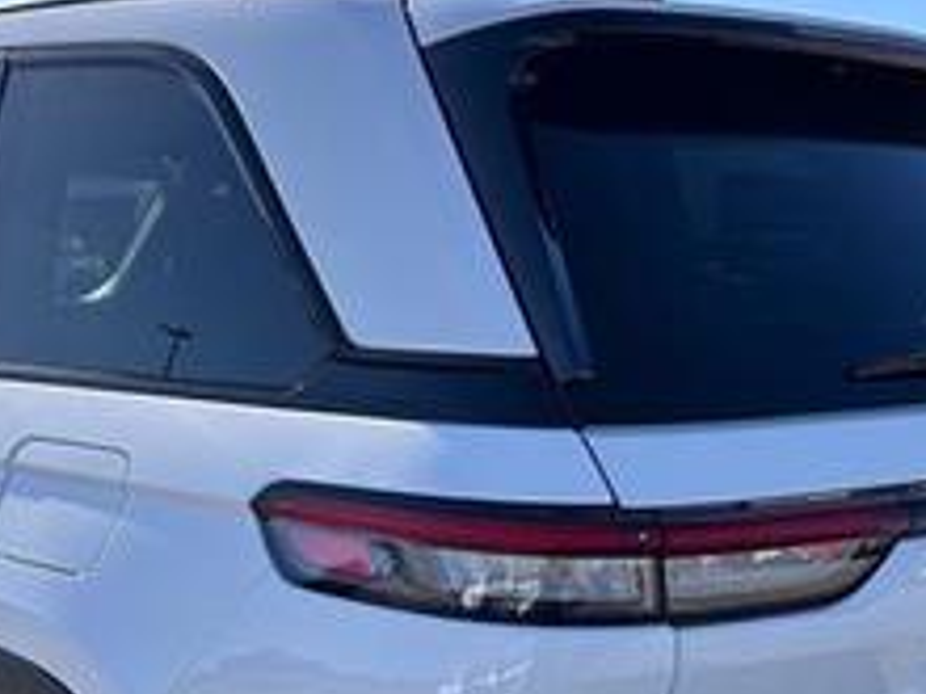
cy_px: 648
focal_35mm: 55
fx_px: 1471
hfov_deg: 34.8
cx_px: 354
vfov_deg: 25.6
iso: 80
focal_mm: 6.86
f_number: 1.78
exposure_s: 1/2469
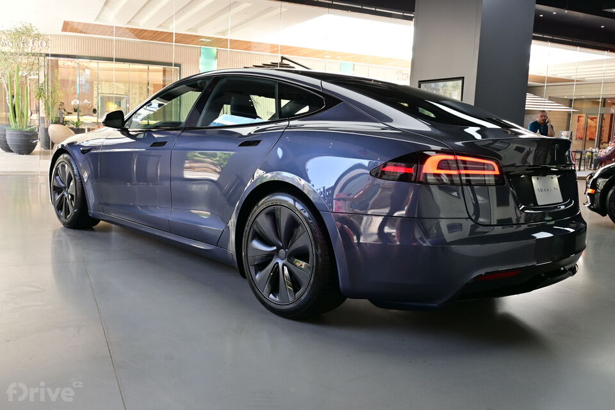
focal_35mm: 33
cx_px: 308
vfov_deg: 40.0
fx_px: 564
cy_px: 205
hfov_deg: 57.2
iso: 400
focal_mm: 22
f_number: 5.6
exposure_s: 1/125
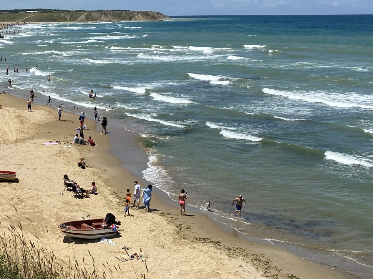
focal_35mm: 55
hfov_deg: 32.8
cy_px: 101
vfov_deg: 26.5
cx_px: 24
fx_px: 593
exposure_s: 1/4608
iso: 32
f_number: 1.8
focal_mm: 4.25
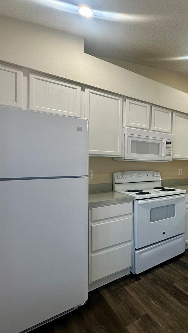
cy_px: 166
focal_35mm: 21
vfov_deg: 83.8
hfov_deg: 44.9
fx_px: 186
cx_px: 191
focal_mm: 2.22
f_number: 2.2
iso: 100
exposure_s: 1/120
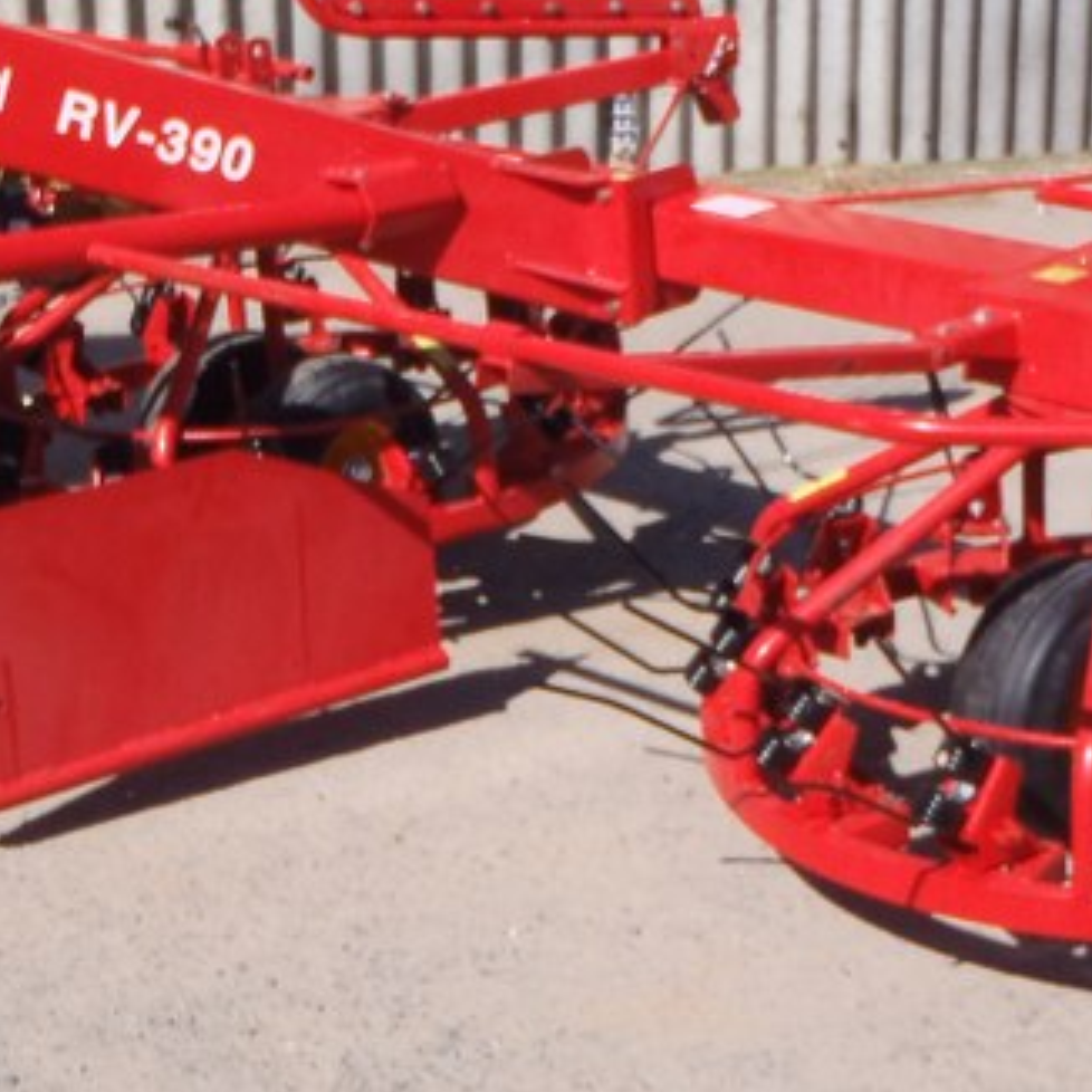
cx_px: 529
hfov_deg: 22.2
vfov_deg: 22.2
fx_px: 2784
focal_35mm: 78
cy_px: 519
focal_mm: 6.53
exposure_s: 1/400
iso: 80
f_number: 5
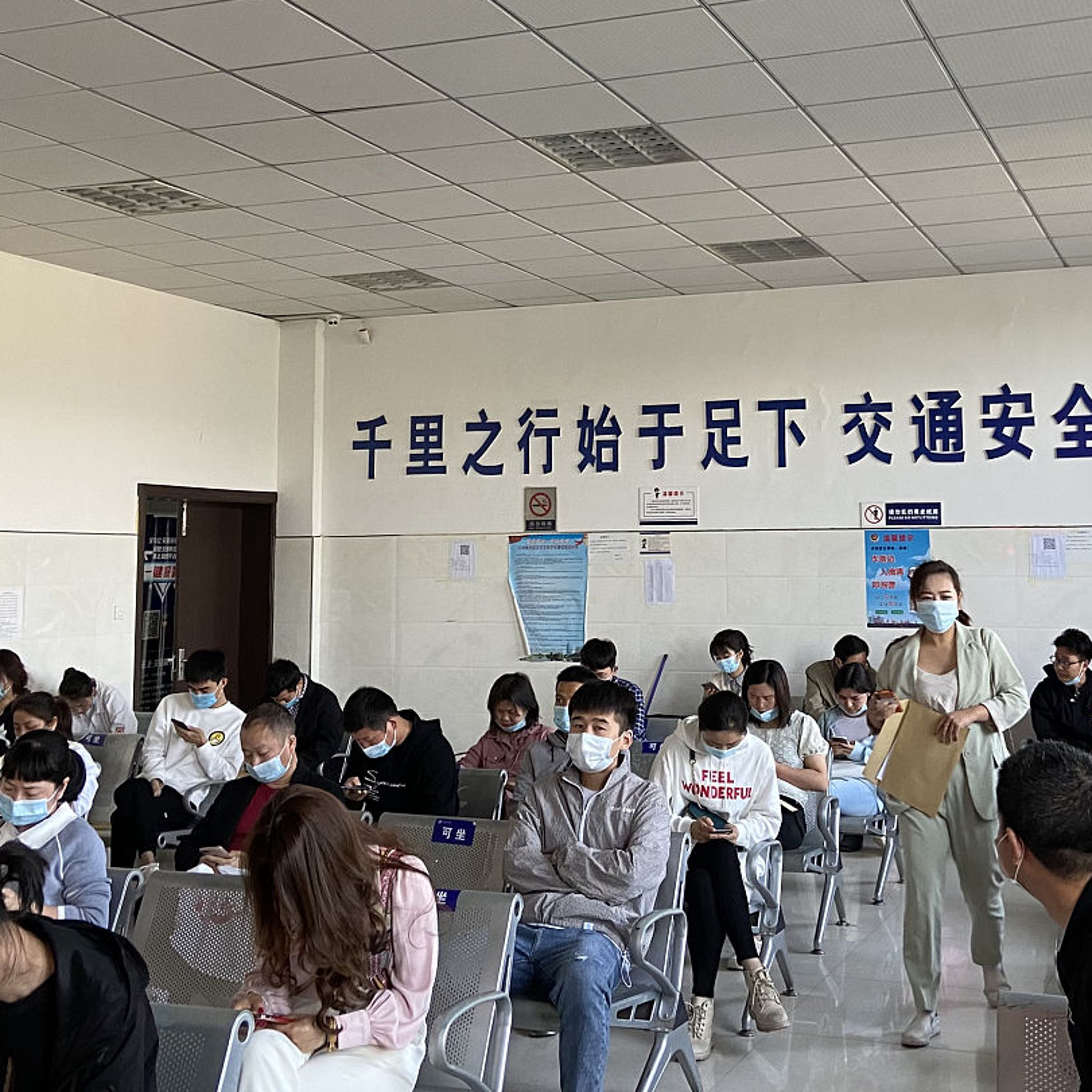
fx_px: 1213
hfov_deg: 47.1
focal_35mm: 34
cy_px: 567
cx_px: 784
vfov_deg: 48.4
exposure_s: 1/79
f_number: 1.8
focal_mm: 4.25
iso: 125
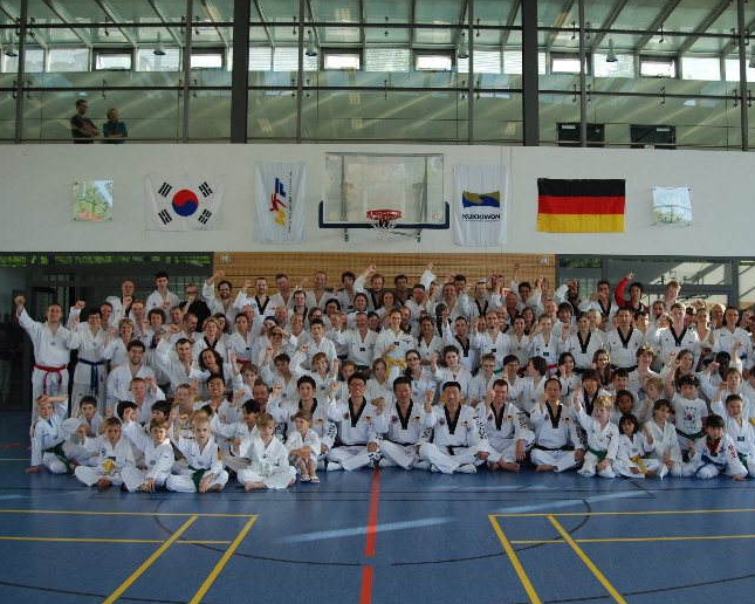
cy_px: 301
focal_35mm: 35
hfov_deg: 51.5
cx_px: 413
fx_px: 782
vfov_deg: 42.2
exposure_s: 1/80
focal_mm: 20
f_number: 5
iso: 200
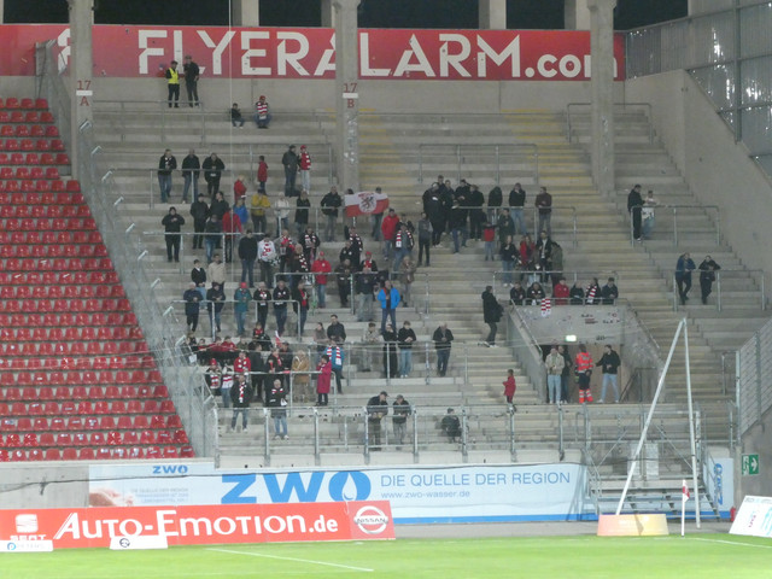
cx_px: 386
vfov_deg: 7.4
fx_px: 4460
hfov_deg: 9.9
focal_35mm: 200
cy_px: 290
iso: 1600
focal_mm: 35.8
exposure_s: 1/50
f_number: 5.6
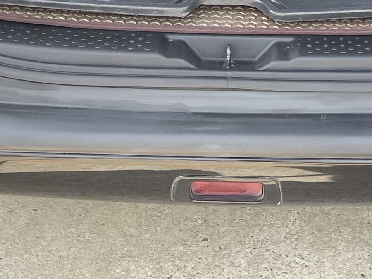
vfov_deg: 12.3
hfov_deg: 18.7
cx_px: 228
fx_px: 1128
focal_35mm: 105
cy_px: -291
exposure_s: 1/480
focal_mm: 5.1
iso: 32
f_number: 1.6
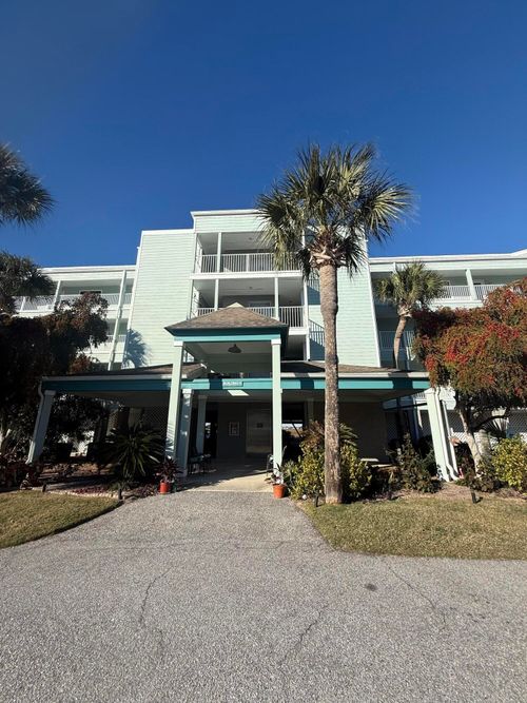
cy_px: 352
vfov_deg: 102.1
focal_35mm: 14
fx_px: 284
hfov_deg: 85.7
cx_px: 264
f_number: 2.2
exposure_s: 1/2506
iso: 50
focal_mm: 2.22
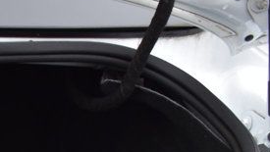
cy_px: 287
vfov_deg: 9.8
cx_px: -204
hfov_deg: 15.8
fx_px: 838
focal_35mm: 117
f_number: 9
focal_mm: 20
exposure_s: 1/125
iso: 400
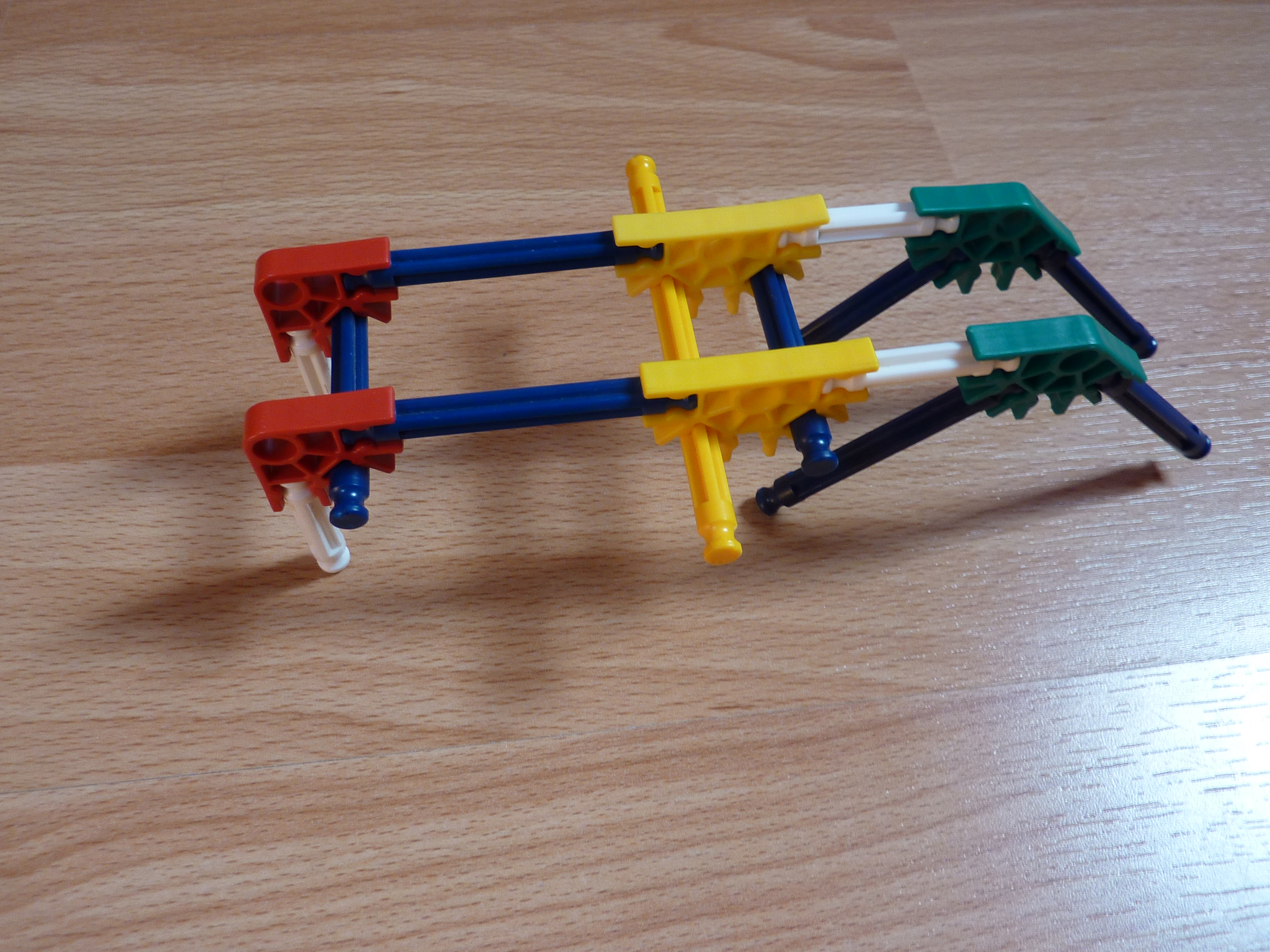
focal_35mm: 28
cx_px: 629
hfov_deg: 63.4
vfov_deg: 49.7
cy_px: 424
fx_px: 1027
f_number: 3.3
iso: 100
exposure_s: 1/30
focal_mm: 4.1
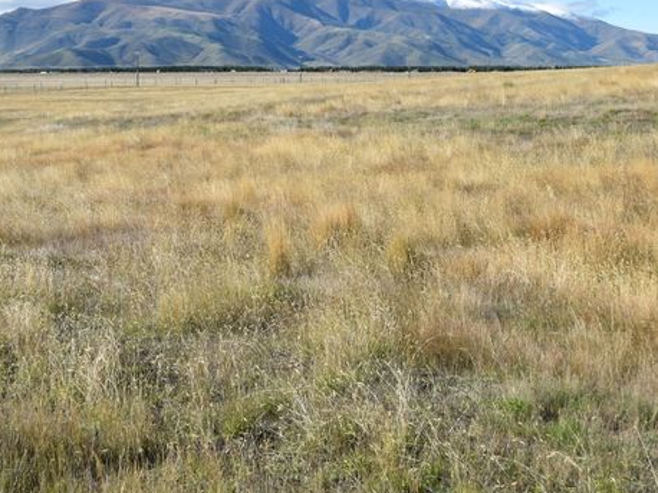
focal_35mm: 51
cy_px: 135
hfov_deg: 37.5
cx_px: 270
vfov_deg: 28.3
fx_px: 965
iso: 200
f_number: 10
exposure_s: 1/400
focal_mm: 21
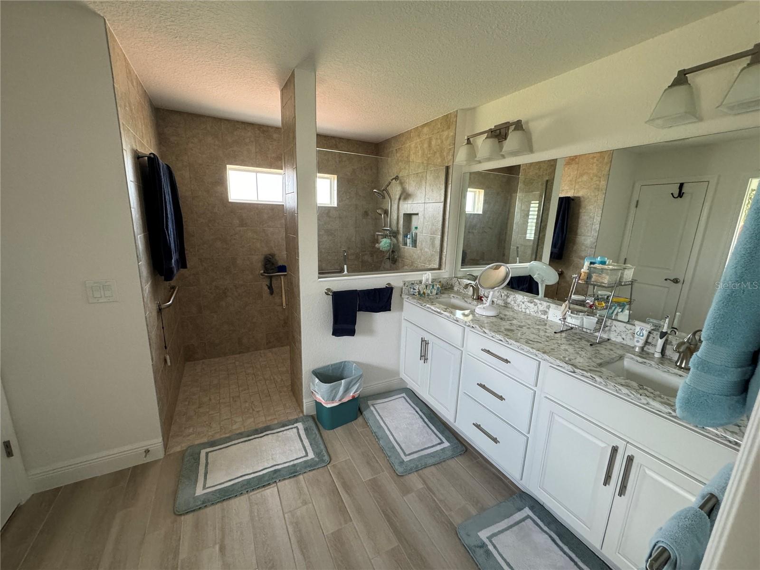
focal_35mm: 14
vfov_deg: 85.7
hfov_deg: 102.1
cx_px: 380
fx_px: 307
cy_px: 285
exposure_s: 1/60
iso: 320
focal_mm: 2.22
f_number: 2.2
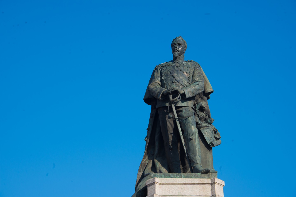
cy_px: 98
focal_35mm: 105
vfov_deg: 13.1
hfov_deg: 19.4
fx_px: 864
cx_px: 148
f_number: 10
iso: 100
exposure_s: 1/160
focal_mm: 105
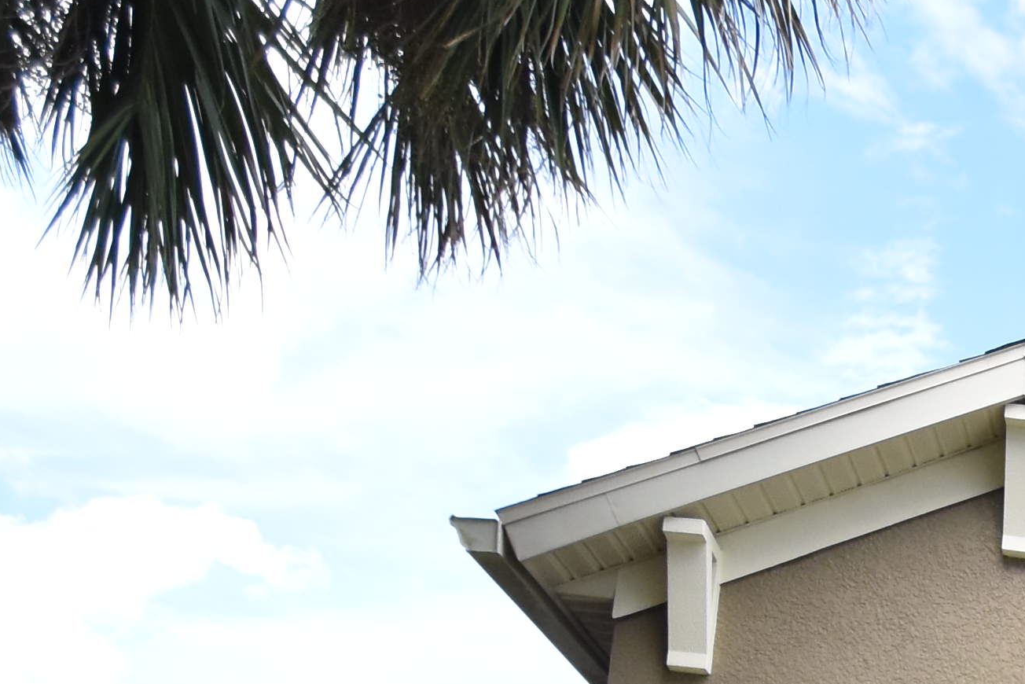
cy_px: 1161
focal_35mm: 69
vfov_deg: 16.9
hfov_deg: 23.4
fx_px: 1965
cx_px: 1538
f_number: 3.5
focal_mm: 10
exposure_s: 1/2000
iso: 800
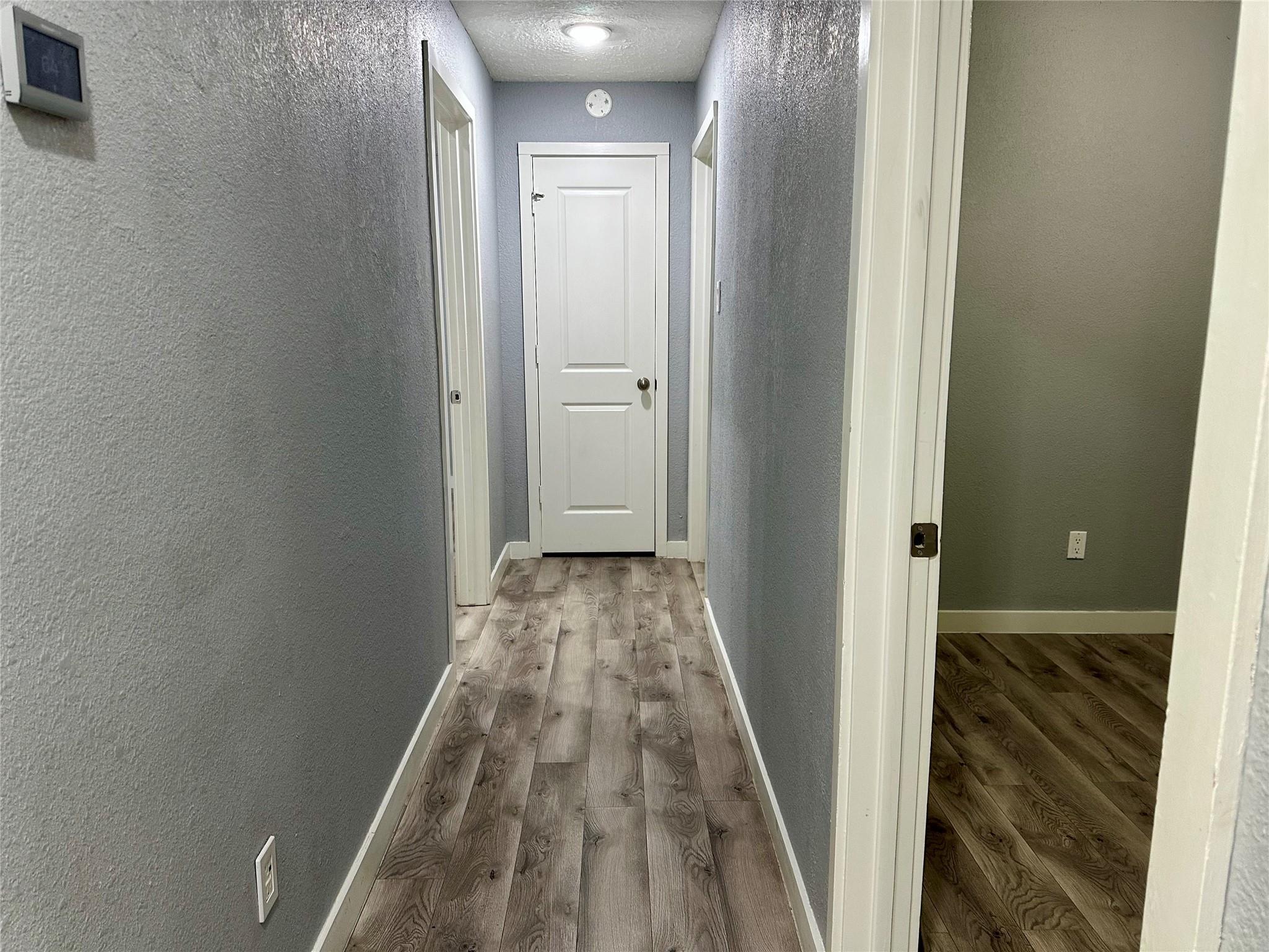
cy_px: 476
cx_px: 634
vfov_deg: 56.8
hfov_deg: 71.6
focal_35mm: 24
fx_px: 880
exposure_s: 1/60
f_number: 1.78
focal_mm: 6.86
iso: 200
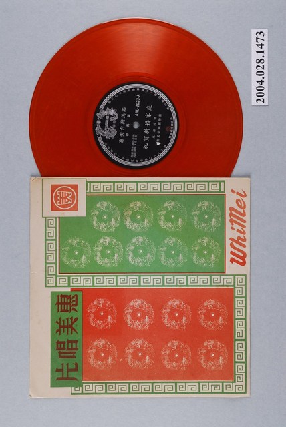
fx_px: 785
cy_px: 214
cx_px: 143
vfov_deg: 30.5
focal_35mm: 66
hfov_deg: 20.7
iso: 200
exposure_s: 1/60
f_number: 11
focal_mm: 44
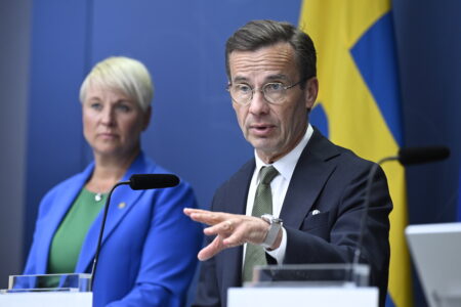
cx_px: 230
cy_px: 154
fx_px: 2561
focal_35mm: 200
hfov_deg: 10.3
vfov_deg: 6.9
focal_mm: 200
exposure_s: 1/250
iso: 2000
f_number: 4
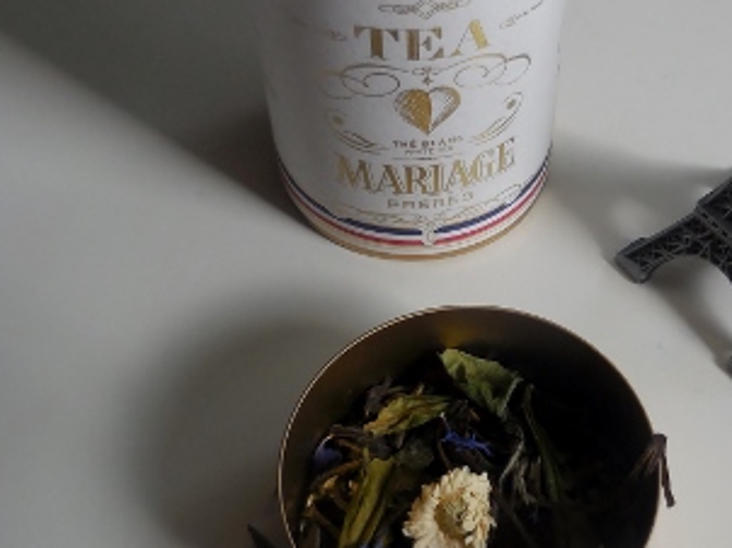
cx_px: 514
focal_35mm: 53
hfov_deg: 35.7
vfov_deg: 27.5
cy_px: 250
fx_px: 1120
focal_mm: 4.5
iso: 125
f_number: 3.3
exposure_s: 1/160
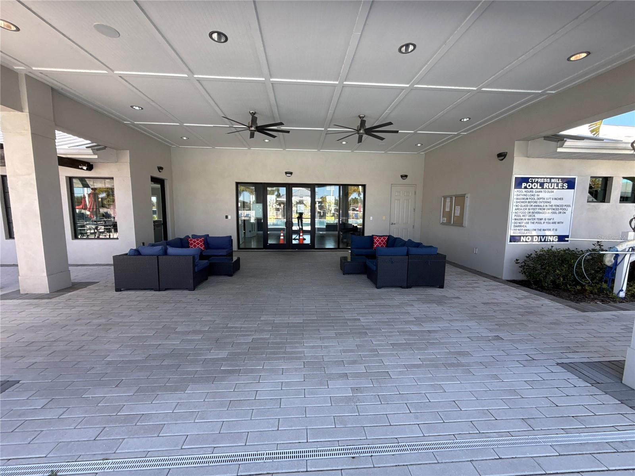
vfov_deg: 85.7
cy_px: 238
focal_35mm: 14
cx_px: 318
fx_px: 257
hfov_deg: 102.1
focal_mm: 2.22
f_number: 2.2
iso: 64
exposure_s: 1/282
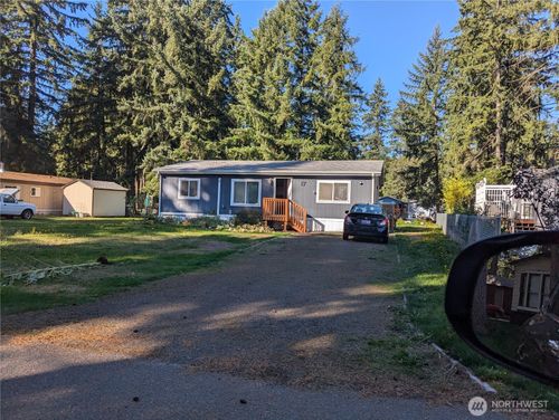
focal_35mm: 24
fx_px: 388
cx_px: 280
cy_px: 210
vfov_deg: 56.9
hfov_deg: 71.5
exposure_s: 1/1855
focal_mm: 6.81
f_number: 1.85
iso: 46
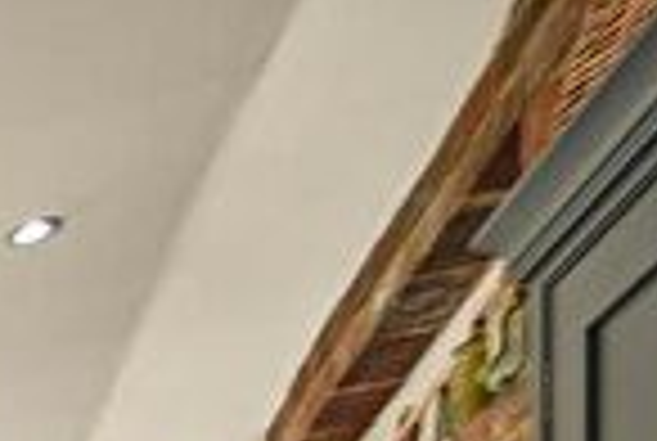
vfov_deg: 15.0
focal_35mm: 67
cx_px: -860
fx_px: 1225
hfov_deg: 16.0
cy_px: 970
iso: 1000
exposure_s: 1/50
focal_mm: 14
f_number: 4
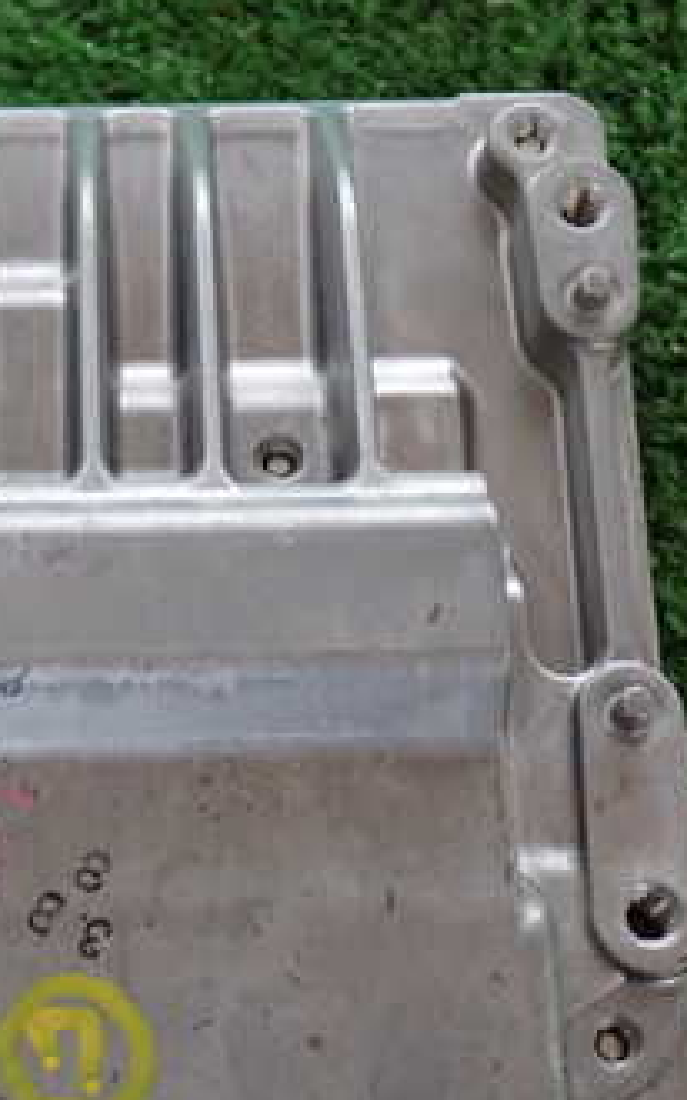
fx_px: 2369
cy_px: 687
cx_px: 127
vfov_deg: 26.1
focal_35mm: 79
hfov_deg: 16.4
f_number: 2.8
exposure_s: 1/30
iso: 800
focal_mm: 7.31
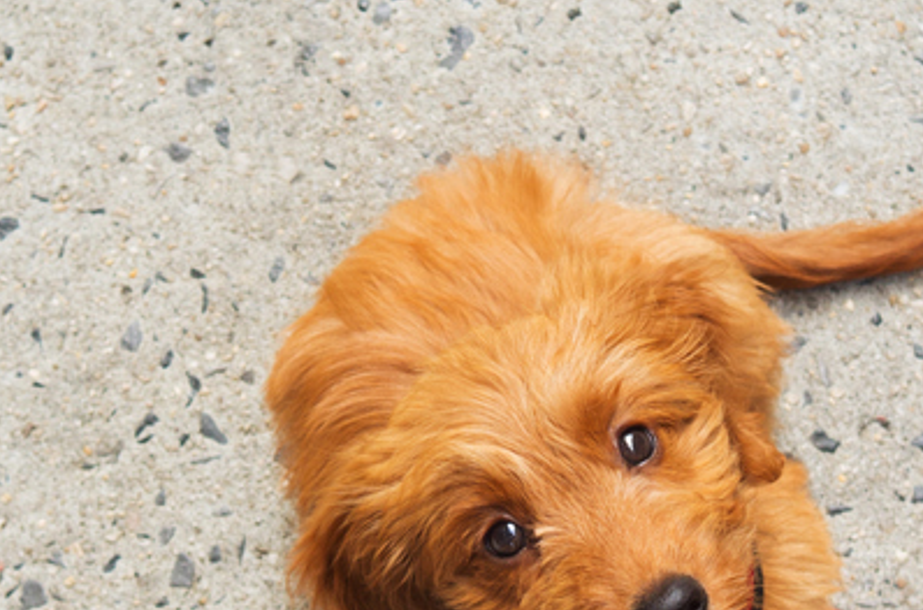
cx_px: 518
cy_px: 583
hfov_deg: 18.0
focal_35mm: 114
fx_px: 2915
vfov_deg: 11.8
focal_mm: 24
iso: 200
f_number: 5.6
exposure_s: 1/160
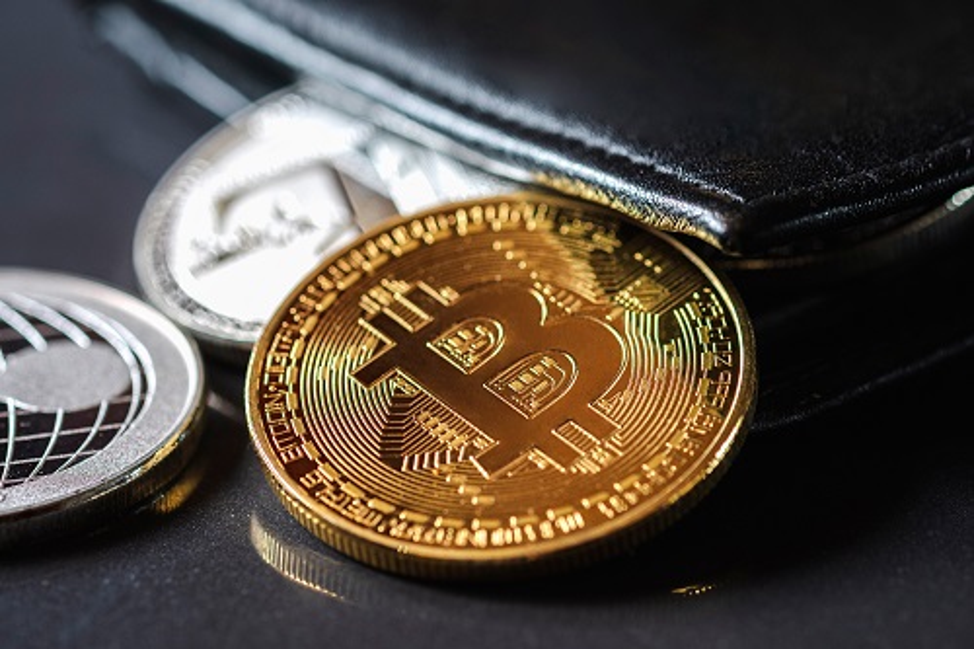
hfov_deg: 22.6
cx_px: 487
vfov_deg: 15.2
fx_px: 2434
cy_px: 324
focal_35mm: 90
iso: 200
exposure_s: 1/7
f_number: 4
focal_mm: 60
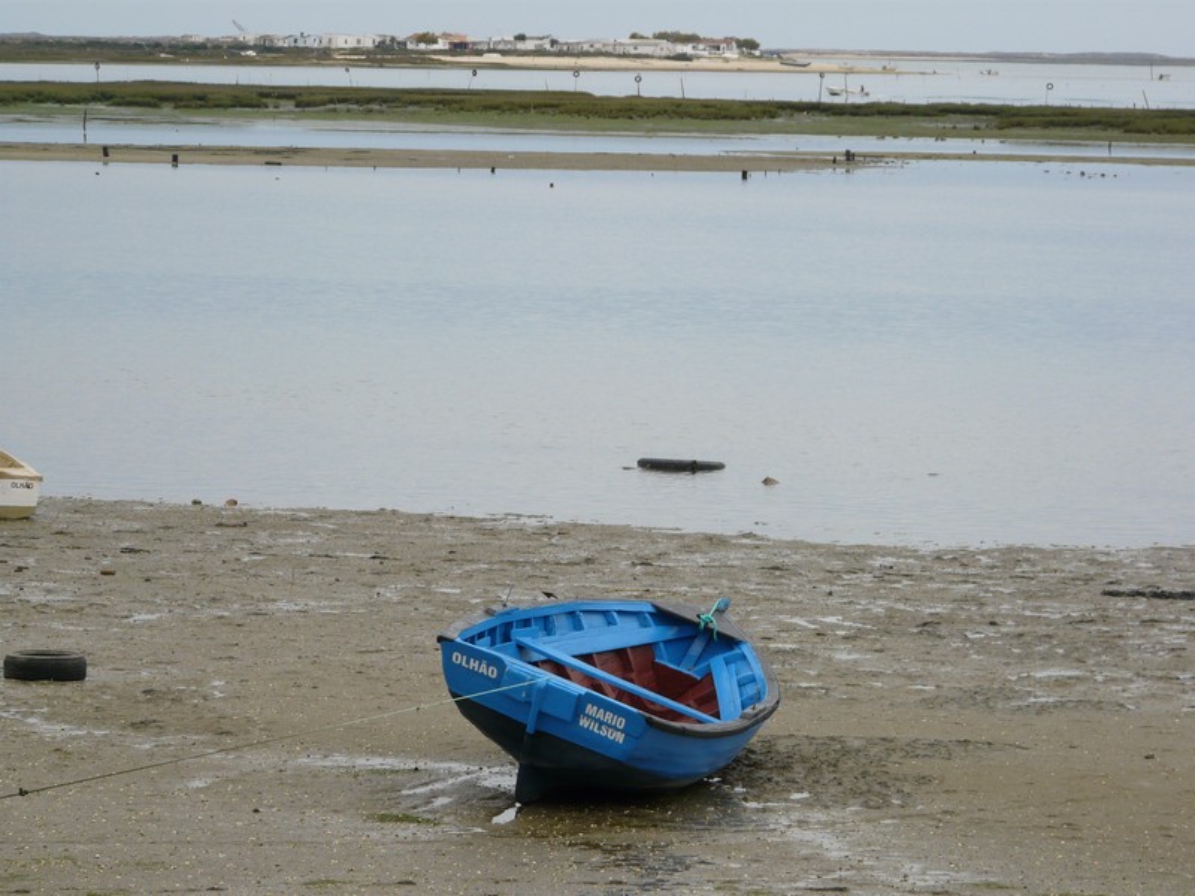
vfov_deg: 8.1
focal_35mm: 183
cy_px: 448
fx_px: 6317
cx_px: 598
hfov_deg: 10.8
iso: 100
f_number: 4
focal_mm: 30
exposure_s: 1/200
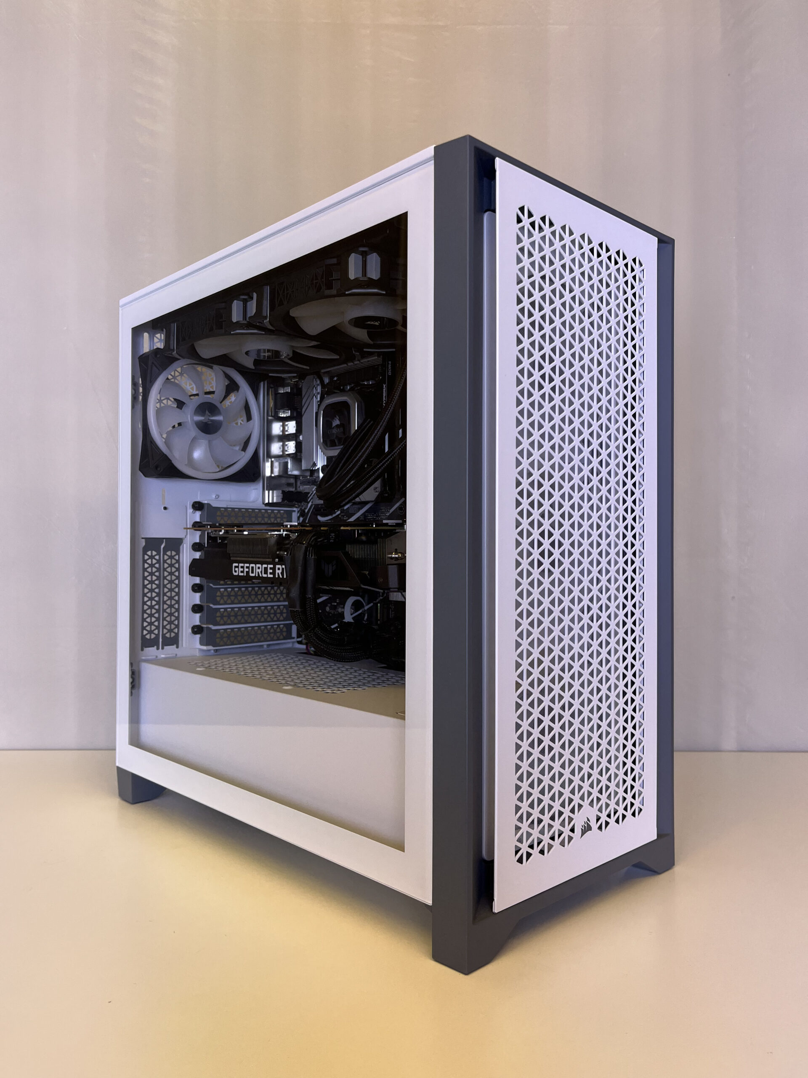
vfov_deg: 67.3
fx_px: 809
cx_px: 404
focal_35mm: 26
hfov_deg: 53.1
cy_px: 539
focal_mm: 5.1
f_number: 1.6
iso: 50
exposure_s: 1/100
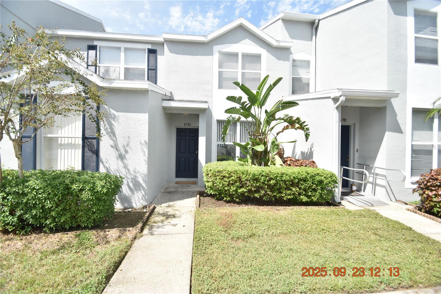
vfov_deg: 77.3
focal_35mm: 15
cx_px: 220
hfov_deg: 100.4
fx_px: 184
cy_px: 147
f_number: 3.5
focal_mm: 10
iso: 800
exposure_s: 1/4000
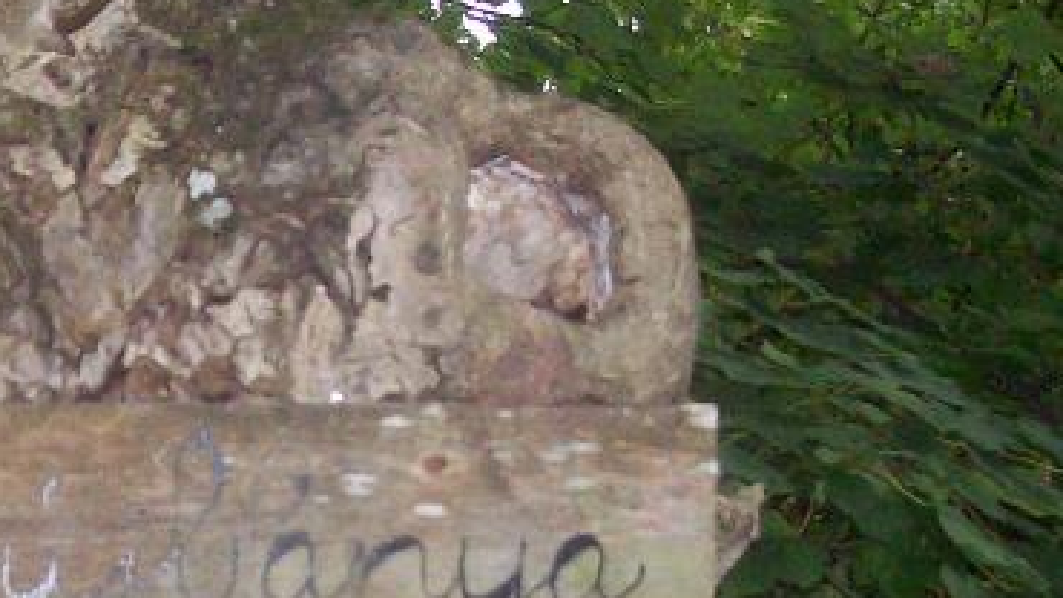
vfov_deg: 11.3
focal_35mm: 106
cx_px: 86
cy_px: 597
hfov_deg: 19.8
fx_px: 2987
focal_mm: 6
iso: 140
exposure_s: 1/64
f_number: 2.7
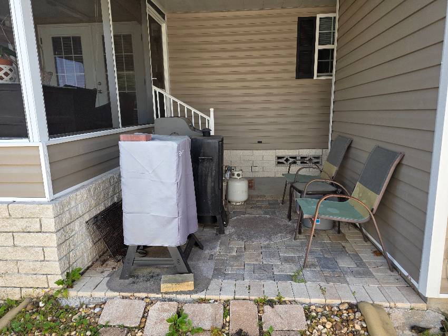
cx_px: 224
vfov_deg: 58.9
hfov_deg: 73.9
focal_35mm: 23
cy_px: 168
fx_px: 298
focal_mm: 6.3
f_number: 1.7
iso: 40
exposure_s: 1/359
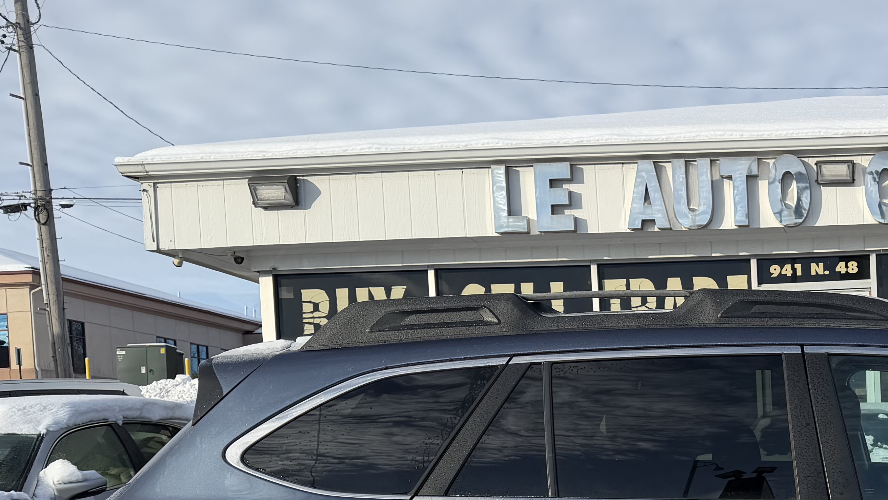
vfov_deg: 20.1
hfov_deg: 33.6
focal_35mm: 57
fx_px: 1342
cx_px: 883
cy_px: 551
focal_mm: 6.76
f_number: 1.78
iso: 80
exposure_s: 1/2907
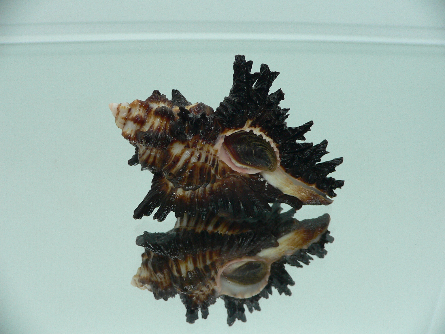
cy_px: 167
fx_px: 450
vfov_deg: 40.7
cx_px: 222
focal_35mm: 35
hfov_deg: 52.6
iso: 100
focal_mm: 4.6
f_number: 2.8
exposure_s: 1/60
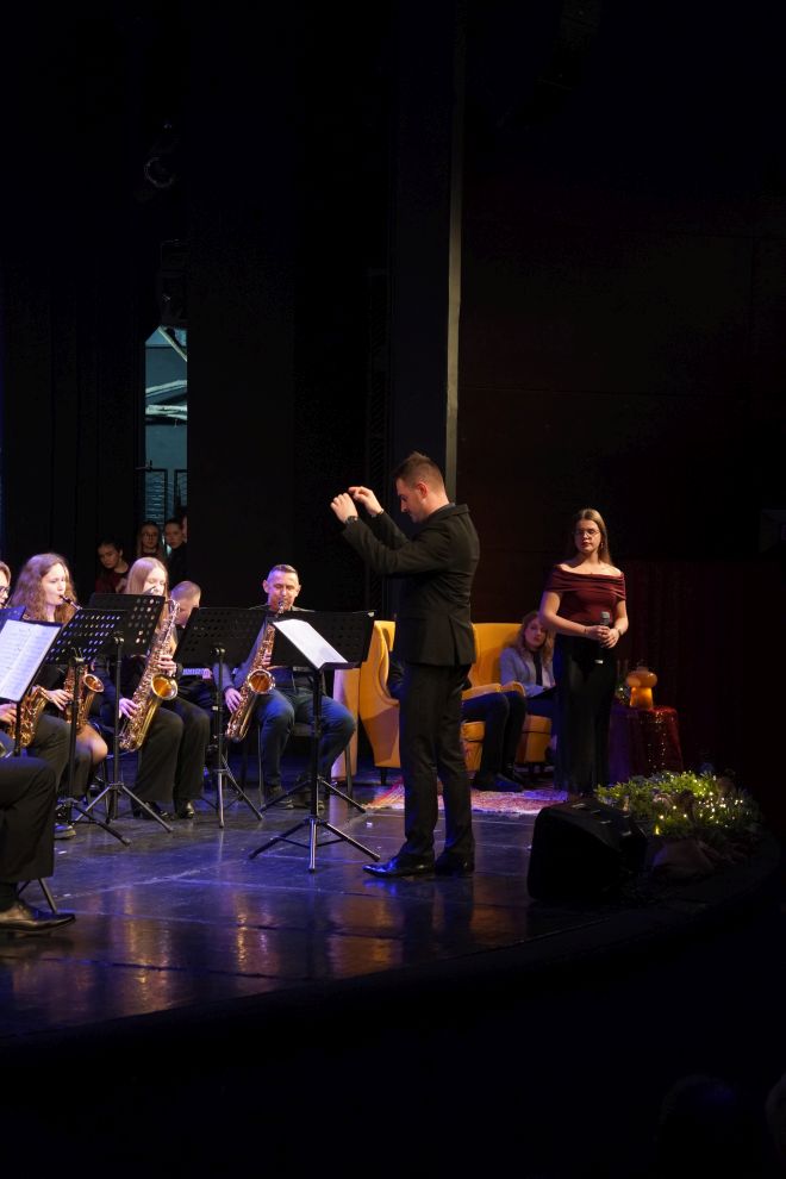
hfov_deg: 18.2
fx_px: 2456
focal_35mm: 75
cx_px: 393
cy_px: 590
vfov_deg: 27.0
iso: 1600
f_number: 3.2
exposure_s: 1/100
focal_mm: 50
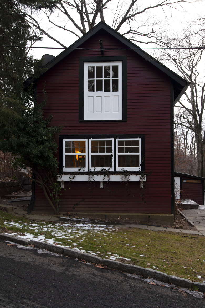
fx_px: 321
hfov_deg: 35.4
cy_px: 154
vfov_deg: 51.3
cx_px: 102
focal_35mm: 38
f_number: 5
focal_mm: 25
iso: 320
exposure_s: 1/40
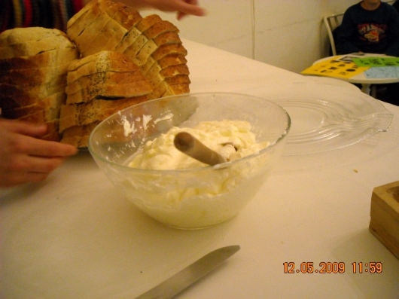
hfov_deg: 52.6
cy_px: 150
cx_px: 200
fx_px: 403
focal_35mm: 35
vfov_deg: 40.7
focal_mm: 5.7
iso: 400
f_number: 2.8
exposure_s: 1/44
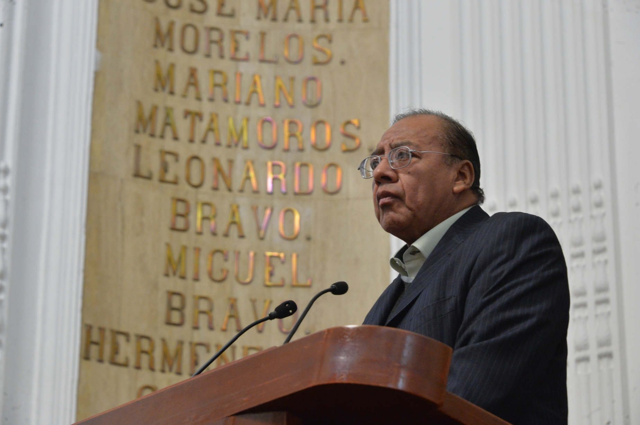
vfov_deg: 11.2
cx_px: 320
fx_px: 2167
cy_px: 212
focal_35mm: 122
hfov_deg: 16.8
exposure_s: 1/60
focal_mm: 122
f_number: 10
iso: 5000
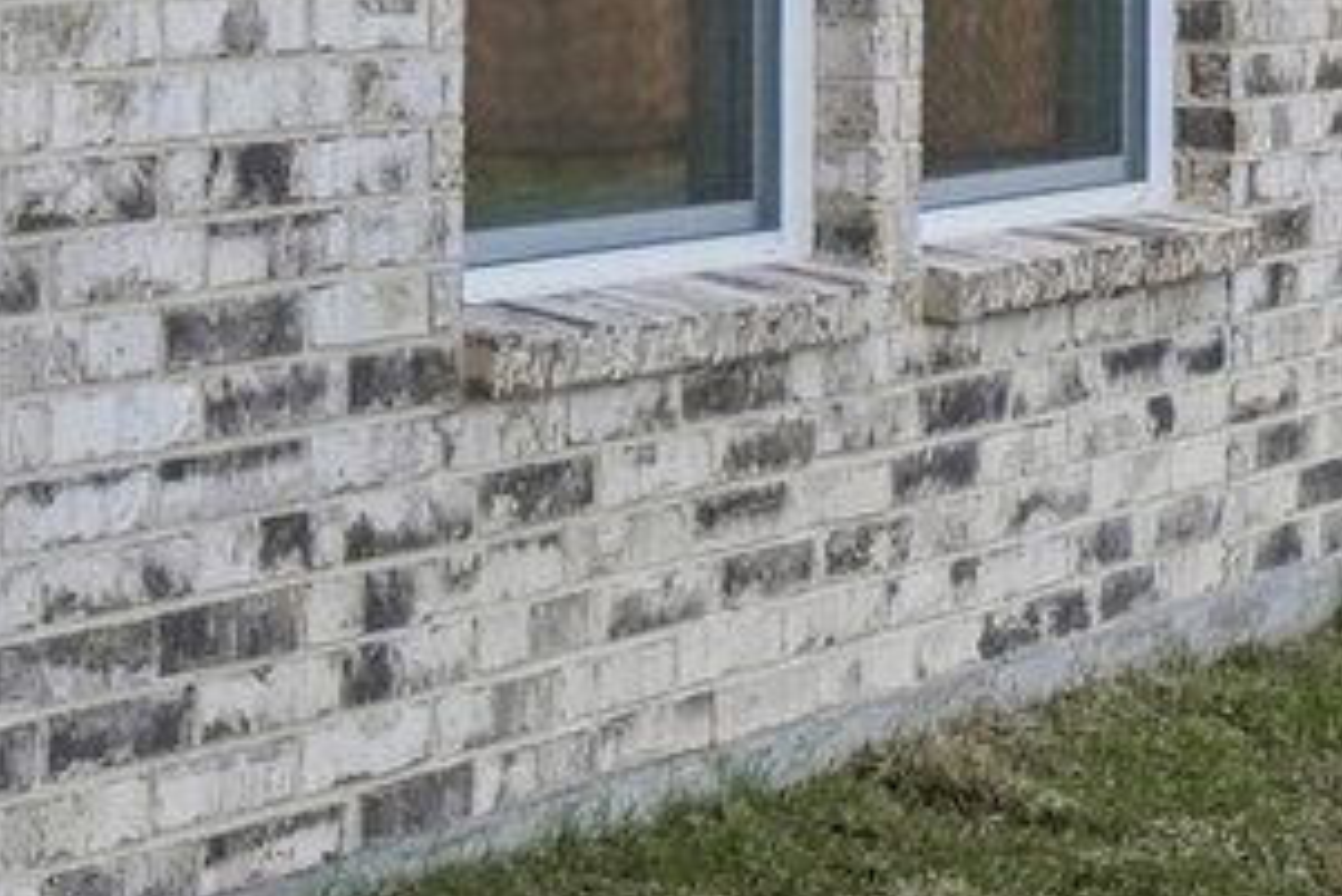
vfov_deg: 13.1
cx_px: -580
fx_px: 3804
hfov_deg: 18.1
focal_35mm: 102
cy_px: -176
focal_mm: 10
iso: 400
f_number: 8
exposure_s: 1/500
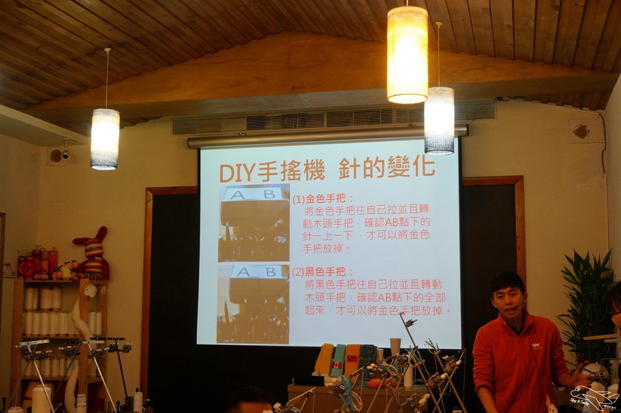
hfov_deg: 43.6
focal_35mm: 45
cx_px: 310
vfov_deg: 29.8
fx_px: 775
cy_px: 206
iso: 500
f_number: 5
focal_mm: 30
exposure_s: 1/60
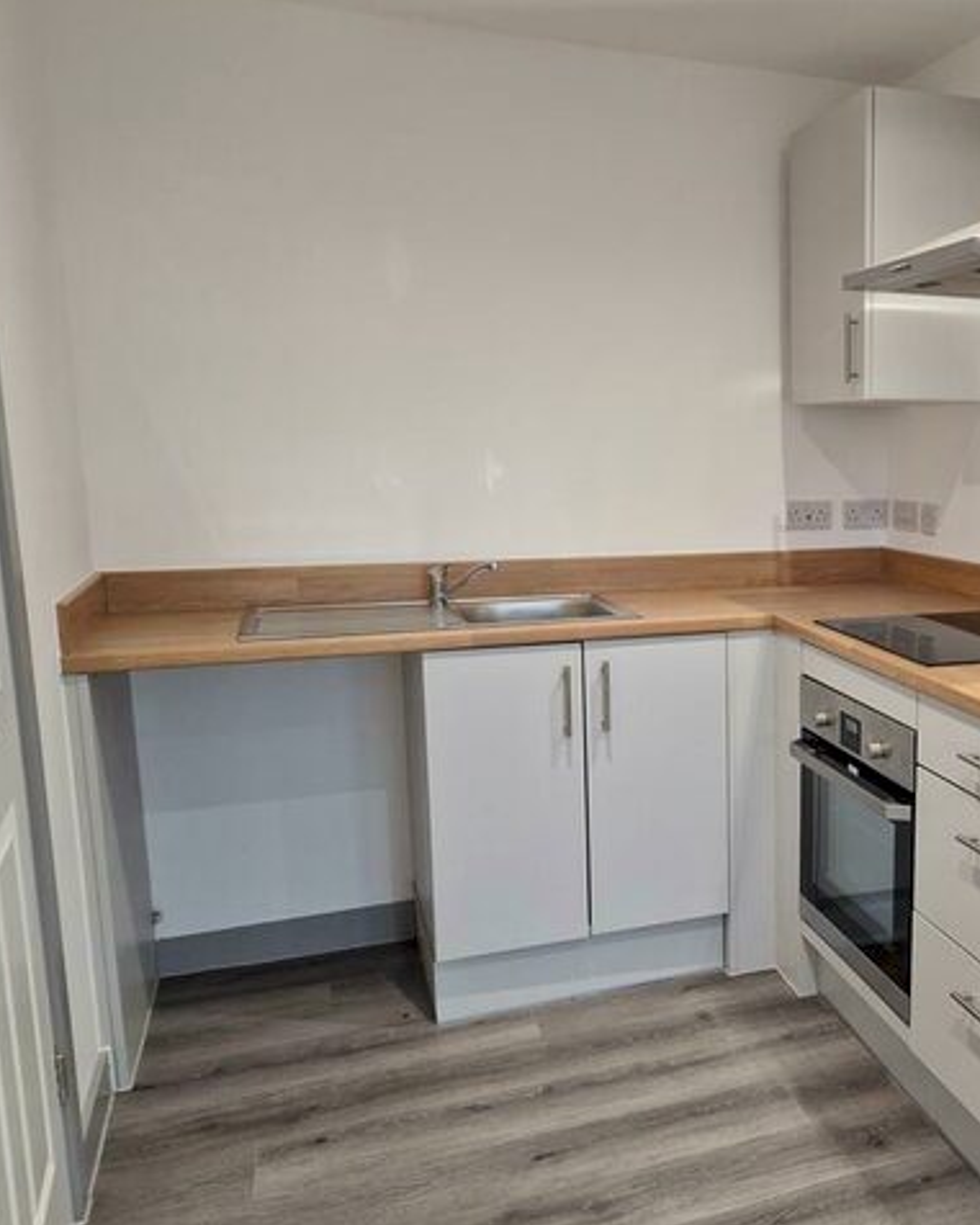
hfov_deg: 41.9
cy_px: 629
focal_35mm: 33
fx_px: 1196
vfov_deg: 54.2
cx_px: 833
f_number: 1.8
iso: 50
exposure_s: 1/100
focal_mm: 5.4
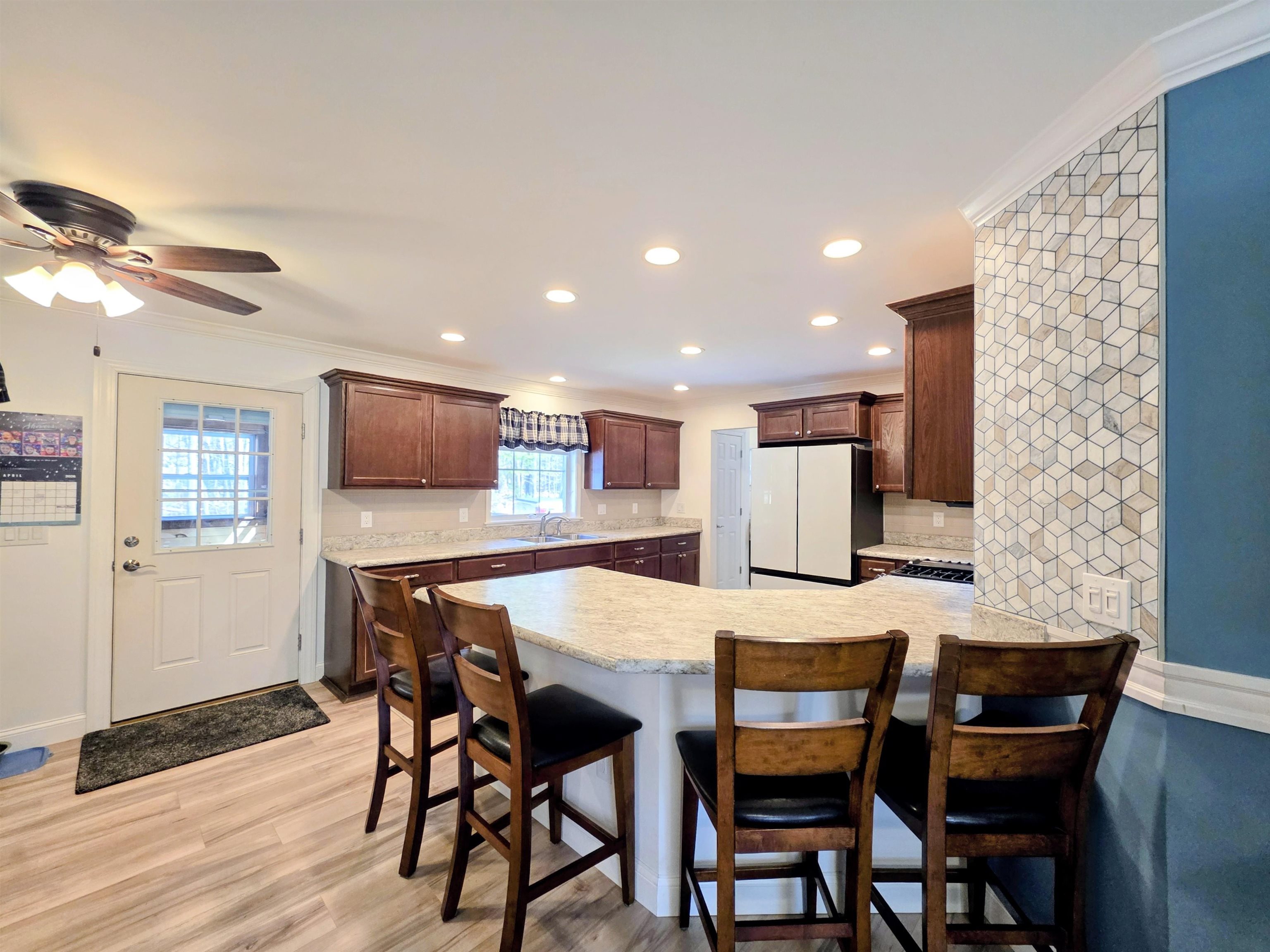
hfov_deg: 106.2
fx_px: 477
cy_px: 476
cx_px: 635
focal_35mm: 13
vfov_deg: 89.9
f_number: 1.9
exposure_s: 1/120
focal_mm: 2.2
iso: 250
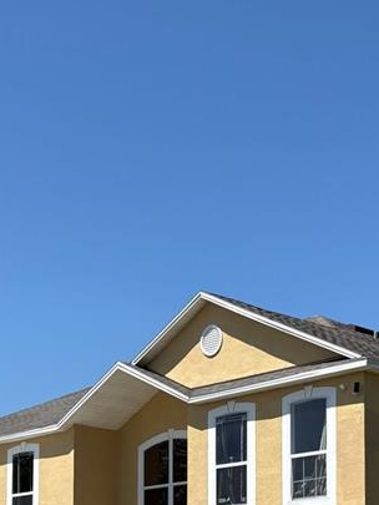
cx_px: 214
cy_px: 491
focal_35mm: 77
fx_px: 1123
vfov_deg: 24.3
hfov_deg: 19.1
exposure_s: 1/4065
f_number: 1.6
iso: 50
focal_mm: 5.96
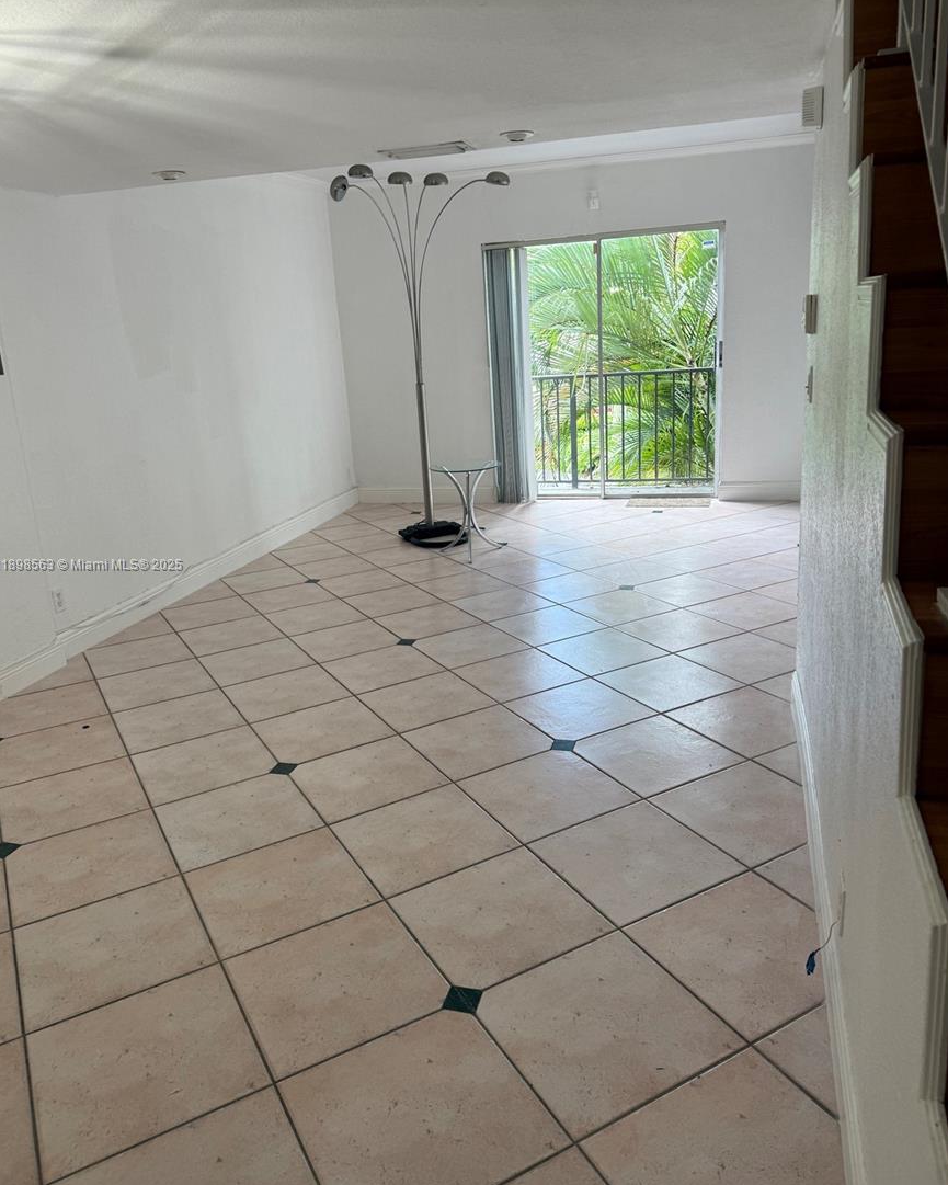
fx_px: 912
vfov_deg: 66.0
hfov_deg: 54.9
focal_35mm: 26
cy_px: 566
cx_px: 475
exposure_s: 1/120
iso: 100
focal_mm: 6.76
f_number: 1.78
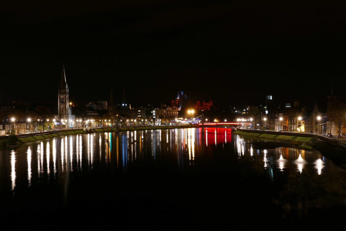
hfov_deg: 37.5
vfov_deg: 25.5
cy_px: 116
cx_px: 173
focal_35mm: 53
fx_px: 509
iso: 125
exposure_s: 8
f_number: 8
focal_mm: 19.47
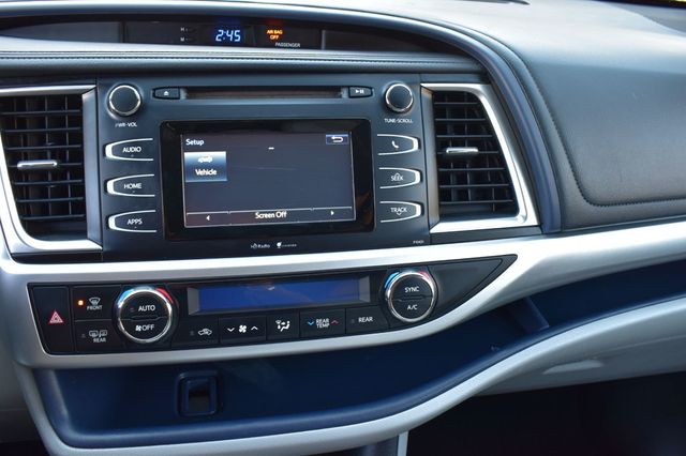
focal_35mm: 33
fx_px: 628
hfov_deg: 57.2
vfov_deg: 39.9
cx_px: 343
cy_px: 228
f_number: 6.3
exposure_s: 1/20
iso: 400
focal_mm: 22
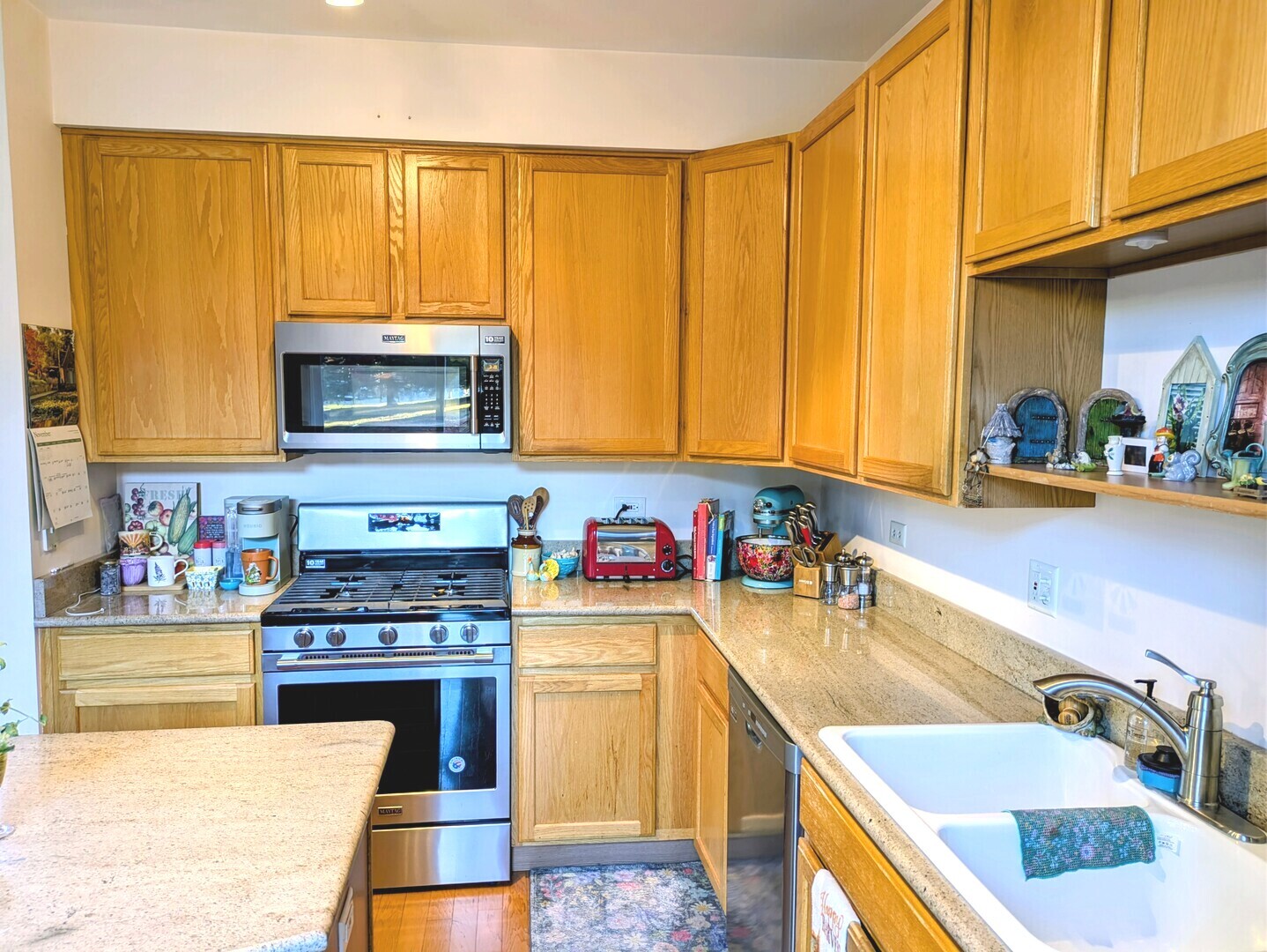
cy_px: 476
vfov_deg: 54.9
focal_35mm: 25
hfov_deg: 69.4
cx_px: 634
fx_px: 915
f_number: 1.89
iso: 42
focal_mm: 5.43
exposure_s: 1/24
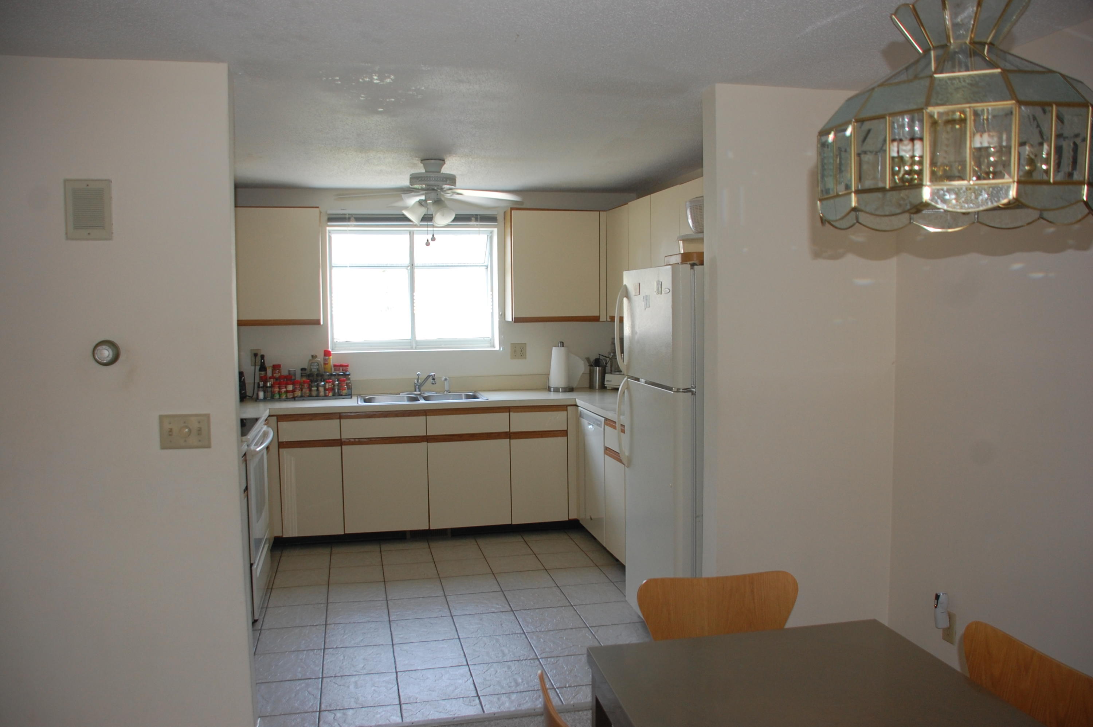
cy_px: 364
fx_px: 910
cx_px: 546
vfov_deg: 43.5
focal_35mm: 30
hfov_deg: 62.0
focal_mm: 20
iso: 400
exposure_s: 1/60
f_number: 3.8
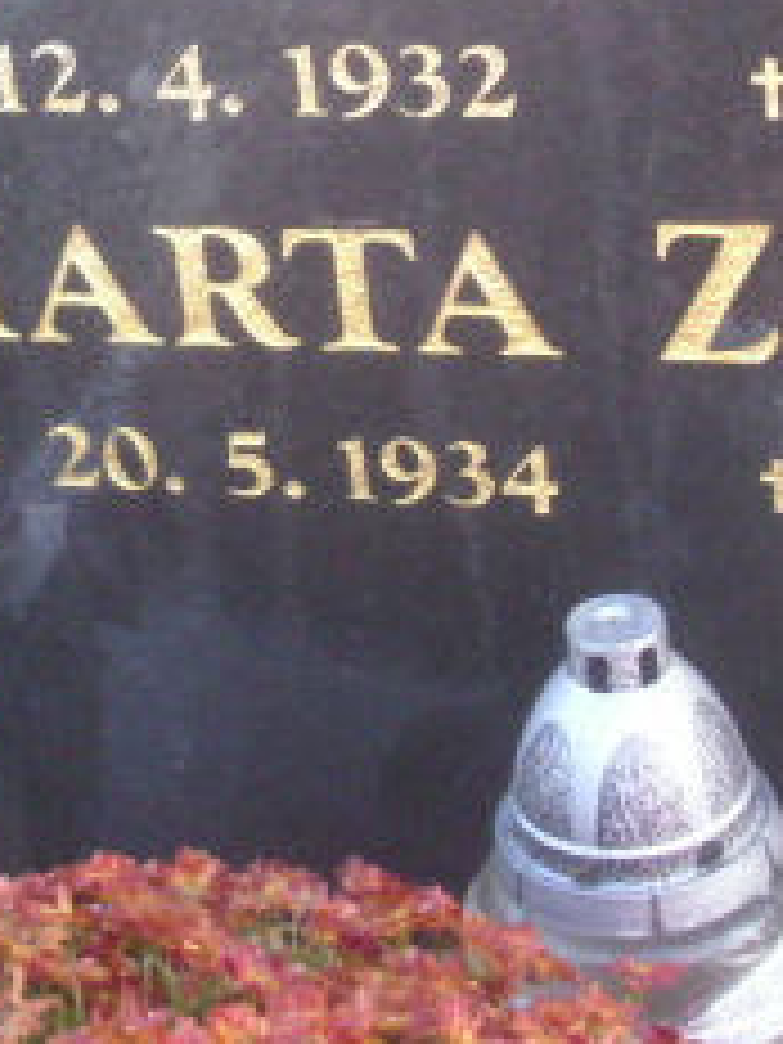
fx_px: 3076
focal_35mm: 102
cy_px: 81
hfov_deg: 14.5
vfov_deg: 18.9
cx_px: 508
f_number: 2.8
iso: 400
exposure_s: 1/60
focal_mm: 6.2
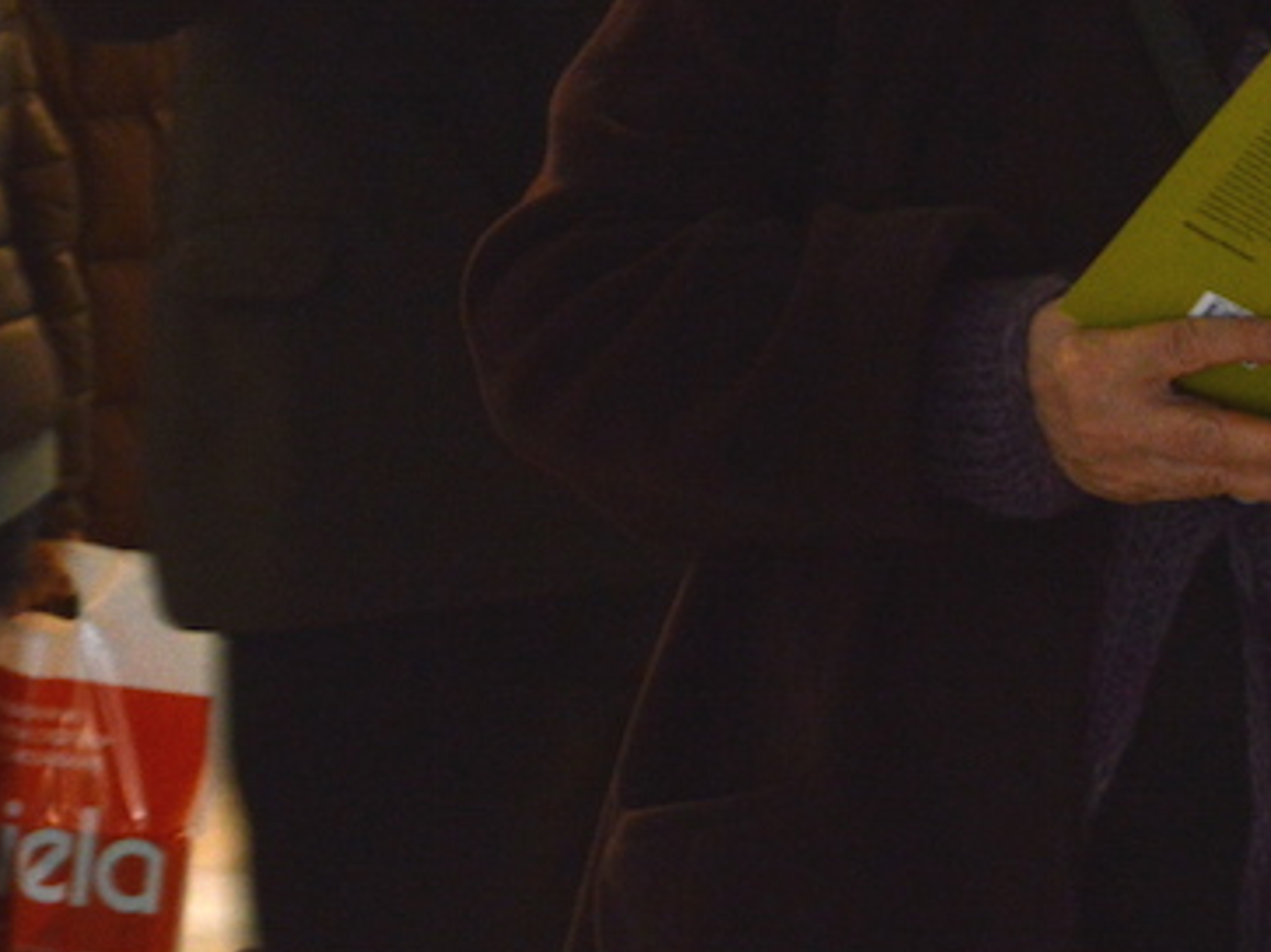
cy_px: 33
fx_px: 8014
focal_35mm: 218
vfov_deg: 6.8
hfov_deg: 9.1
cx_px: 697
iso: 800
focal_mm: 55
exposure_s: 1/25
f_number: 5.6
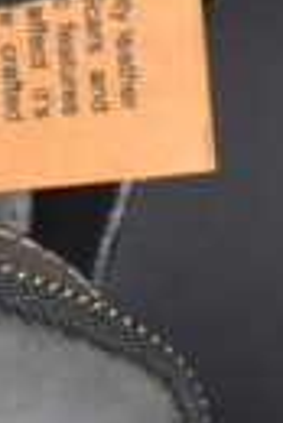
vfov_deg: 9.6
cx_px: -595
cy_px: 644
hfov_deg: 6.1
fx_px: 2434
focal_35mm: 207
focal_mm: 20
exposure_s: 1/60
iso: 100
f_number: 8
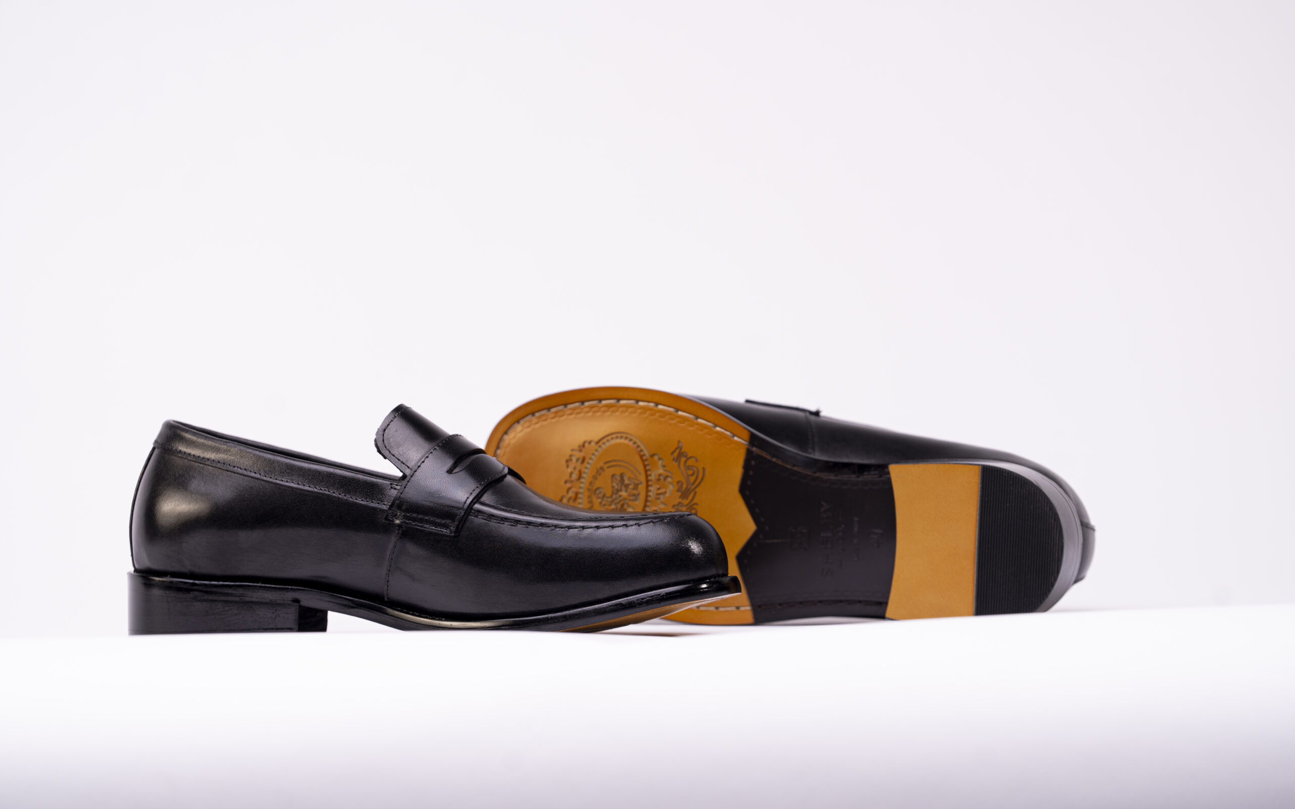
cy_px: 400
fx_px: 7128
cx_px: 648
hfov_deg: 10.4
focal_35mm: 202
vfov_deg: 6.5
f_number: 5
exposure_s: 1/100
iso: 100
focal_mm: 198
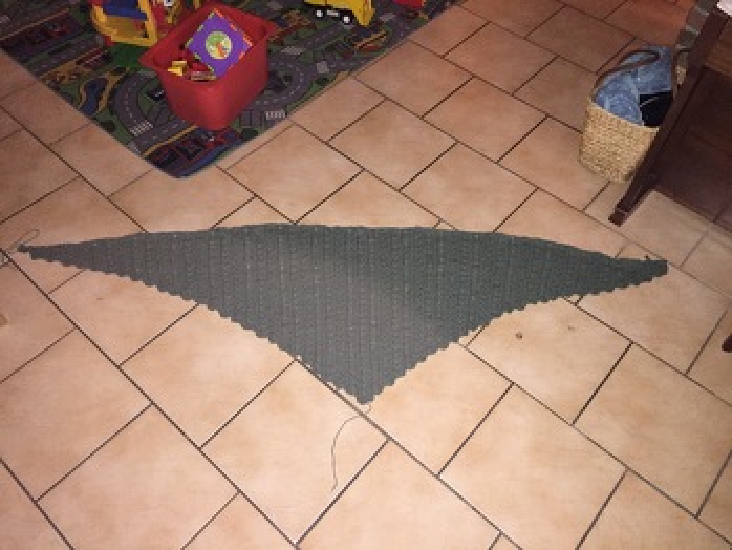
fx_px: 613
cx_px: 366
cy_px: 275
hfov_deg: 61.6
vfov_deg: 48.3
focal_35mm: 29
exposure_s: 1/17
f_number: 2.2
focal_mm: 4.15
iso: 400
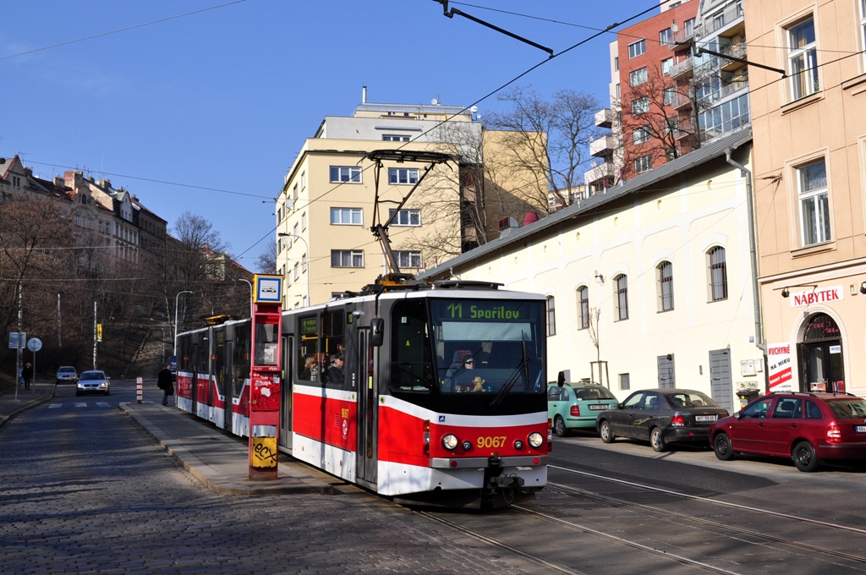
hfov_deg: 43.7
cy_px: 288
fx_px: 1081
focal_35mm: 45
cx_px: 433
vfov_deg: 29.8
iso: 250
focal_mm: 30
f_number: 10
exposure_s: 1/400
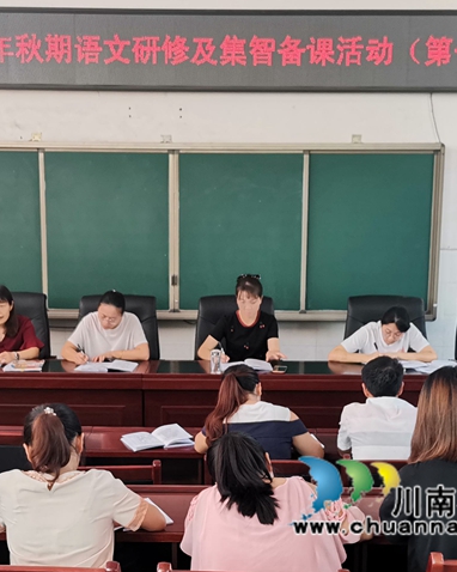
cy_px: 286
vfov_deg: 52.9
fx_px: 575
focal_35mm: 34
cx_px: 172
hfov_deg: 43.0
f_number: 1.8
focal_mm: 4.75
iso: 160
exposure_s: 1/100
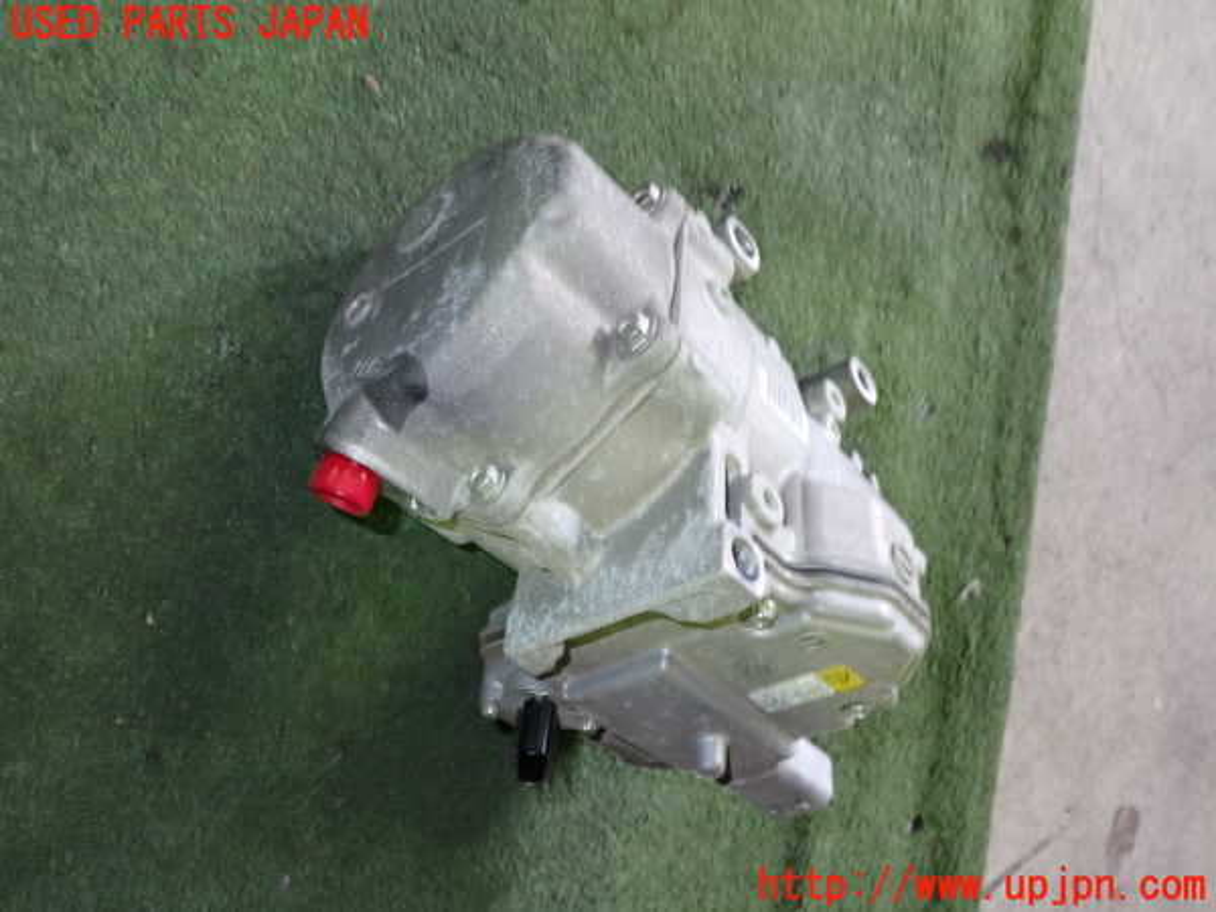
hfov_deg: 60.0
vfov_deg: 46.8
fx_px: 1054
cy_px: 456
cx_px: 608
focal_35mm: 30
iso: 320
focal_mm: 5.4
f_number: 6.3
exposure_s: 1/4
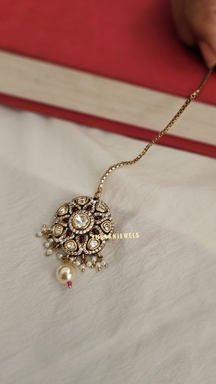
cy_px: 185
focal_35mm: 26
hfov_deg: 44.2
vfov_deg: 71.9
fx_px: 265
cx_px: 130
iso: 250
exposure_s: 1/52
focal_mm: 6.3
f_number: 1.7
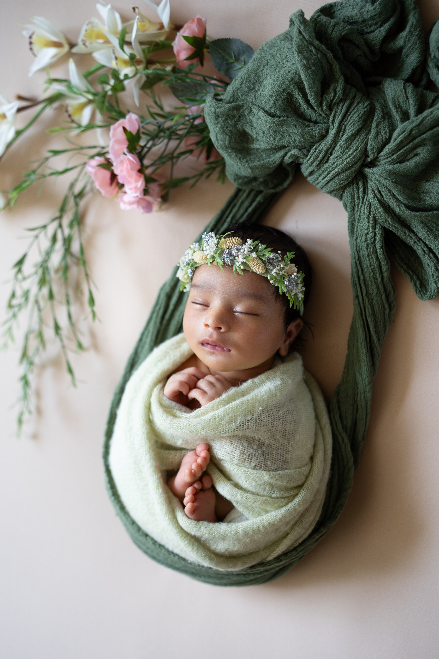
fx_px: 640
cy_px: 330
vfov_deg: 54.4
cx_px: 220
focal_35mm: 35
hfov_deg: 37.9
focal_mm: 35
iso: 250
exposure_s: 1/80
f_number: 2
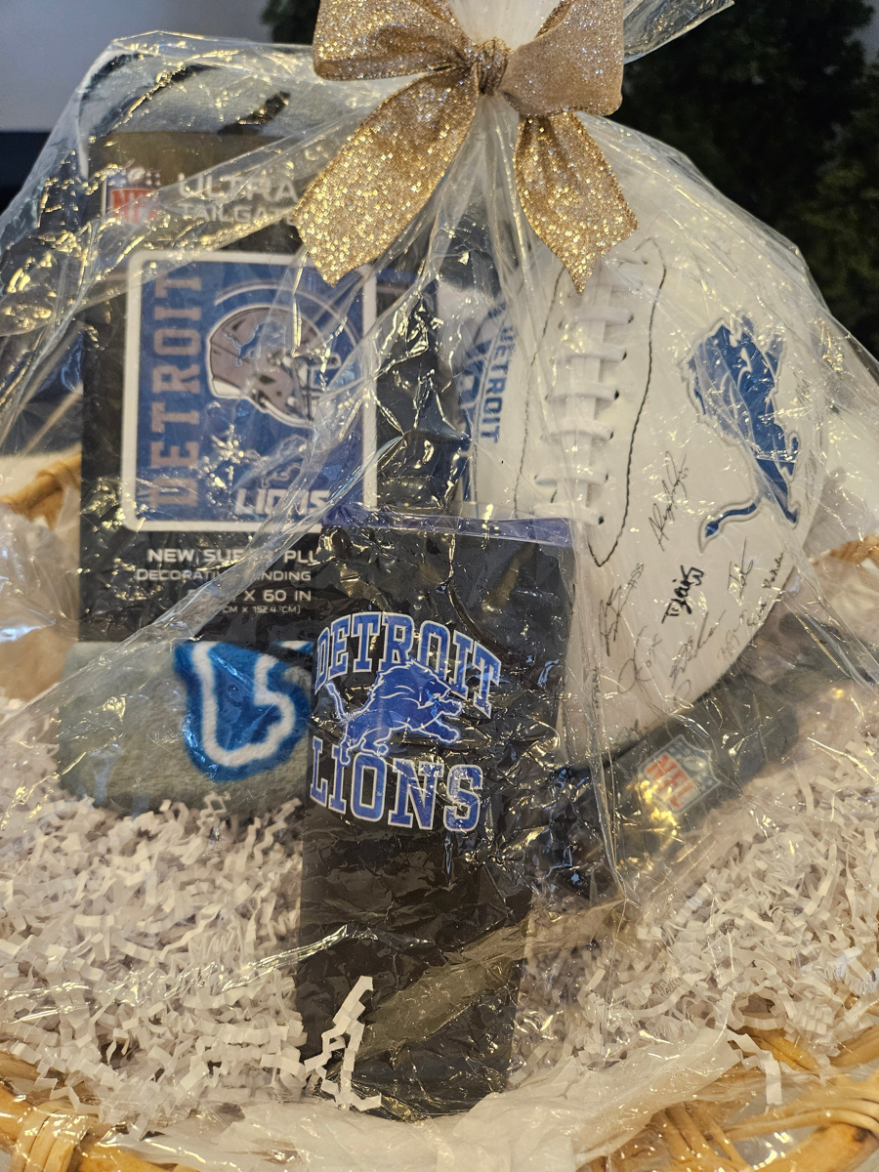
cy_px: 586
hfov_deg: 58.9
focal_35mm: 23
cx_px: 440
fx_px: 779
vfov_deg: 73.9
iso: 640
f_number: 1.8
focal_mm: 5.4
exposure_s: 1/120
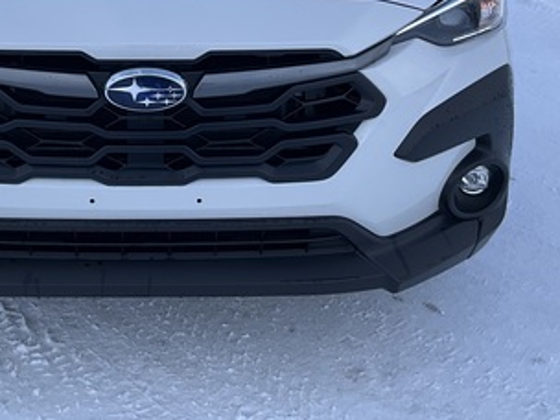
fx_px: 987
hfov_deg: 31.3
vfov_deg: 22.9
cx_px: 162
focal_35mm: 61
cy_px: -18
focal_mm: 3
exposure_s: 1/380
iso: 25
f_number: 1.8
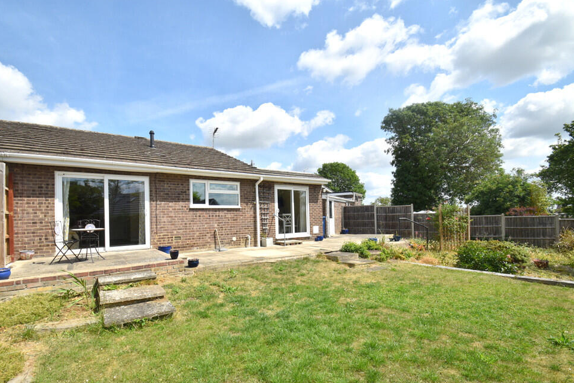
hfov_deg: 96.7
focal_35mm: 16
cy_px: 201
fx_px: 255
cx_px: 276
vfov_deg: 73.7
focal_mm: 10
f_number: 9
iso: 100
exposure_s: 1/320
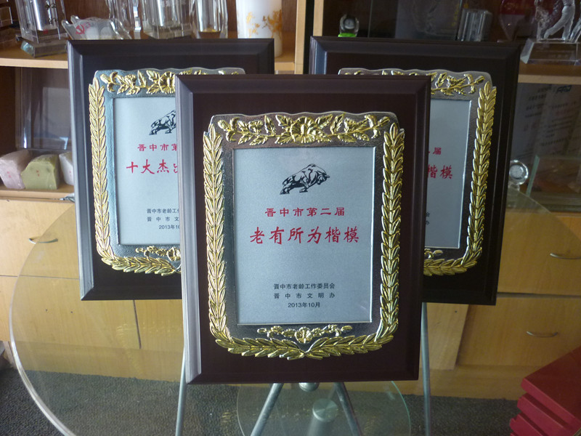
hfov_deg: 55.4
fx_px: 554
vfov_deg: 42.9
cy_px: 218
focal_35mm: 33
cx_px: 290
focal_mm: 5.5
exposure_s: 1/30
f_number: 2.8
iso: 200
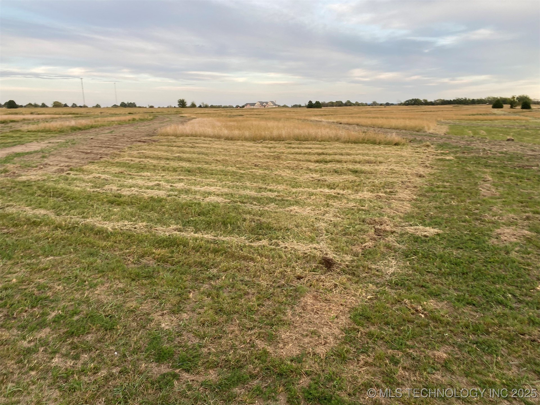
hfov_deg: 67.3
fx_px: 406
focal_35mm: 26
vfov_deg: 53.1
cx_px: 270
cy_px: 202
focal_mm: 4.25
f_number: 1.8
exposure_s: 1/125
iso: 32
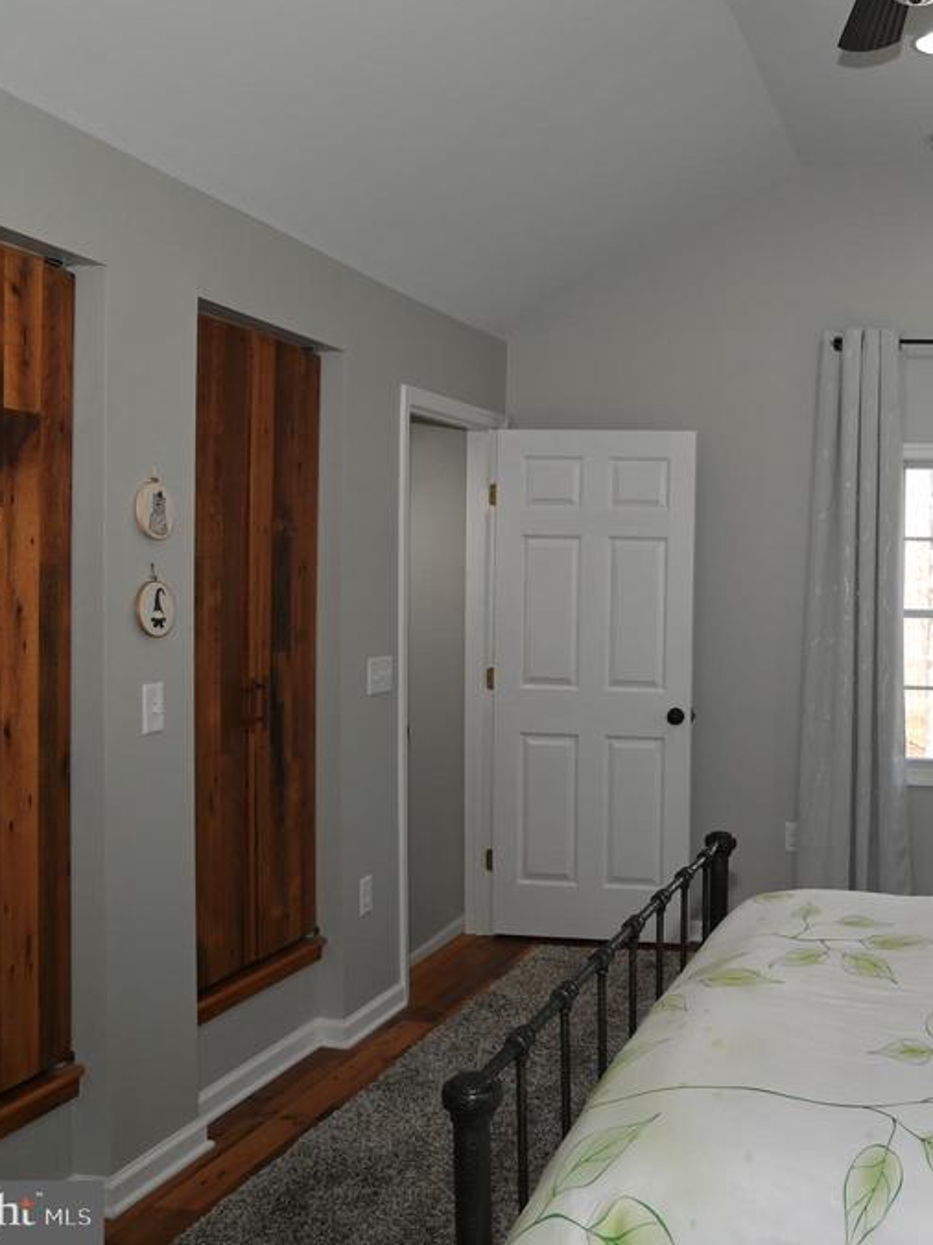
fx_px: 1258
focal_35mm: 35
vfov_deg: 52.6
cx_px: 844
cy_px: 619
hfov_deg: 37.9
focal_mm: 24
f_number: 7.1
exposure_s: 1/60
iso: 400
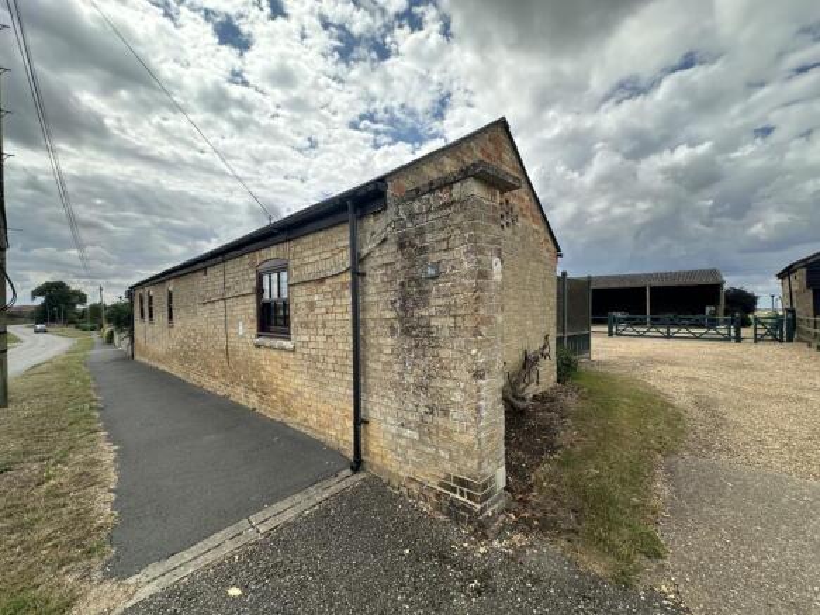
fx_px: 332
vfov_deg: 85.7
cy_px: 308
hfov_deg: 102.1
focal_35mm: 14
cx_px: 410
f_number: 2.2
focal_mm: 2.22
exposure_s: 1/1062
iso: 50
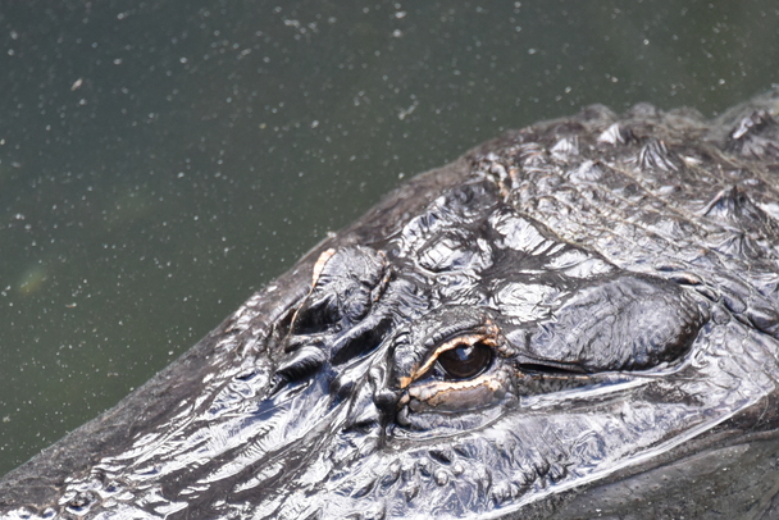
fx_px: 10478
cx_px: 366
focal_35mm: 484
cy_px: 492
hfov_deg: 4.3
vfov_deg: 2.8
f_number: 5.6
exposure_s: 1/500
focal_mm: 230
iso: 2800
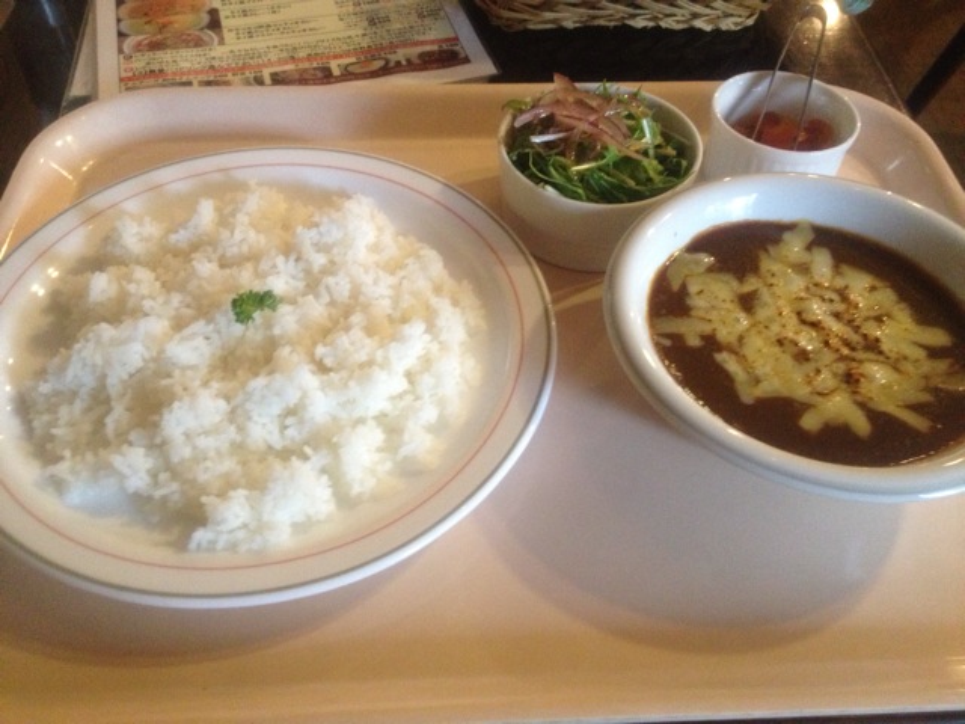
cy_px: 362
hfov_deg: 52.6
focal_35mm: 35
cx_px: 482
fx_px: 976
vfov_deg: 40.7
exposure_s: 1/17
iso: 400
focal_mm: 4.28
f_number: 2.4
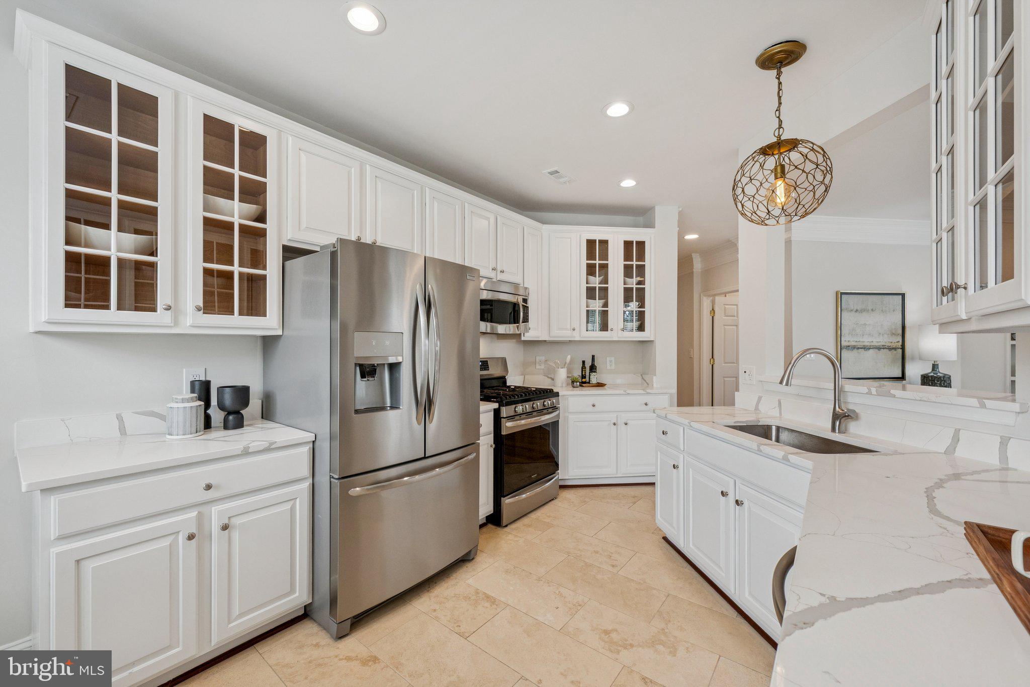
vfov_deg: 81.3
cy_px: 344
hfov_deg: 104.2
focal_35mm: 14
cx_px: 515
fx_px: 401
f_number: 7.1
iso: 640
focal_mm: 14
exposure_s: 1/125
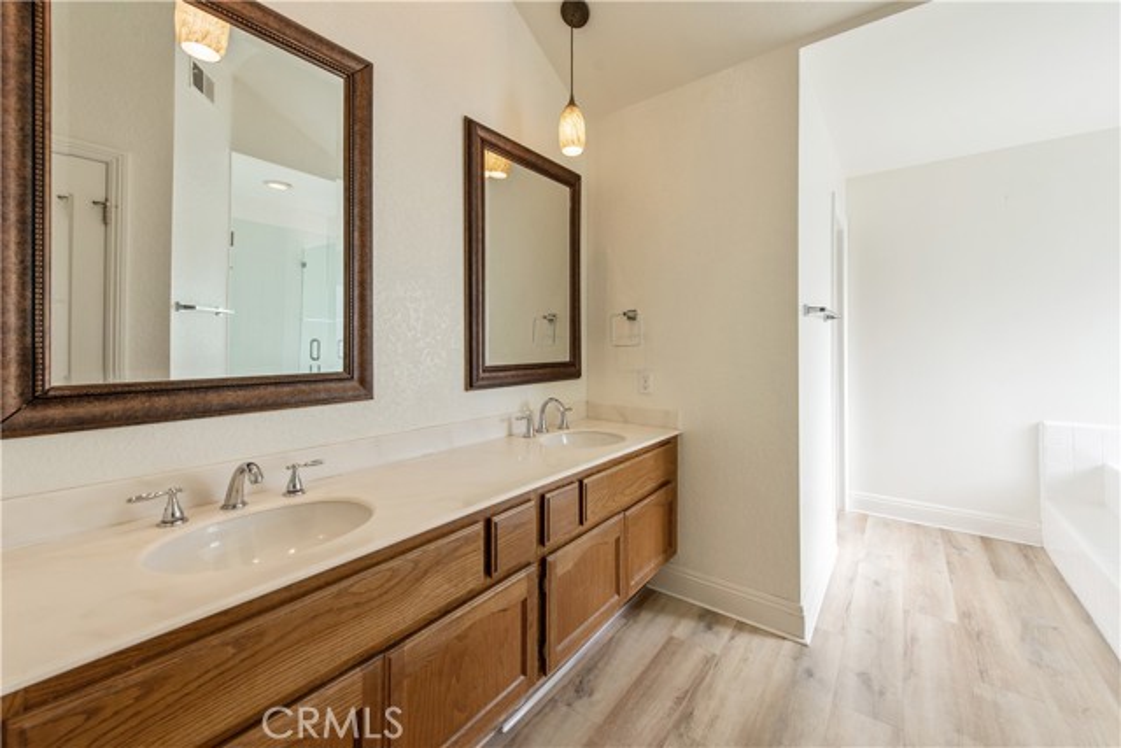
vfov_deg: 81.2
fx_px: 436
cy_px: 374
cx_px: 560
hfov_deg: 104.2
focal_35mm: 14
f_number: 7.1
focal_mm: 14
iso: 400
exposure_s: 1/200
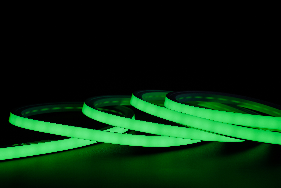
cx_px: 140
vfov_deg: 28.6
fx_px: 367
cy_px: 94
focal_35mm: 47
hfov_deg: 41.9
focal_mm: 47
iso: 50
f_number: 8
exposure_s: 1/160
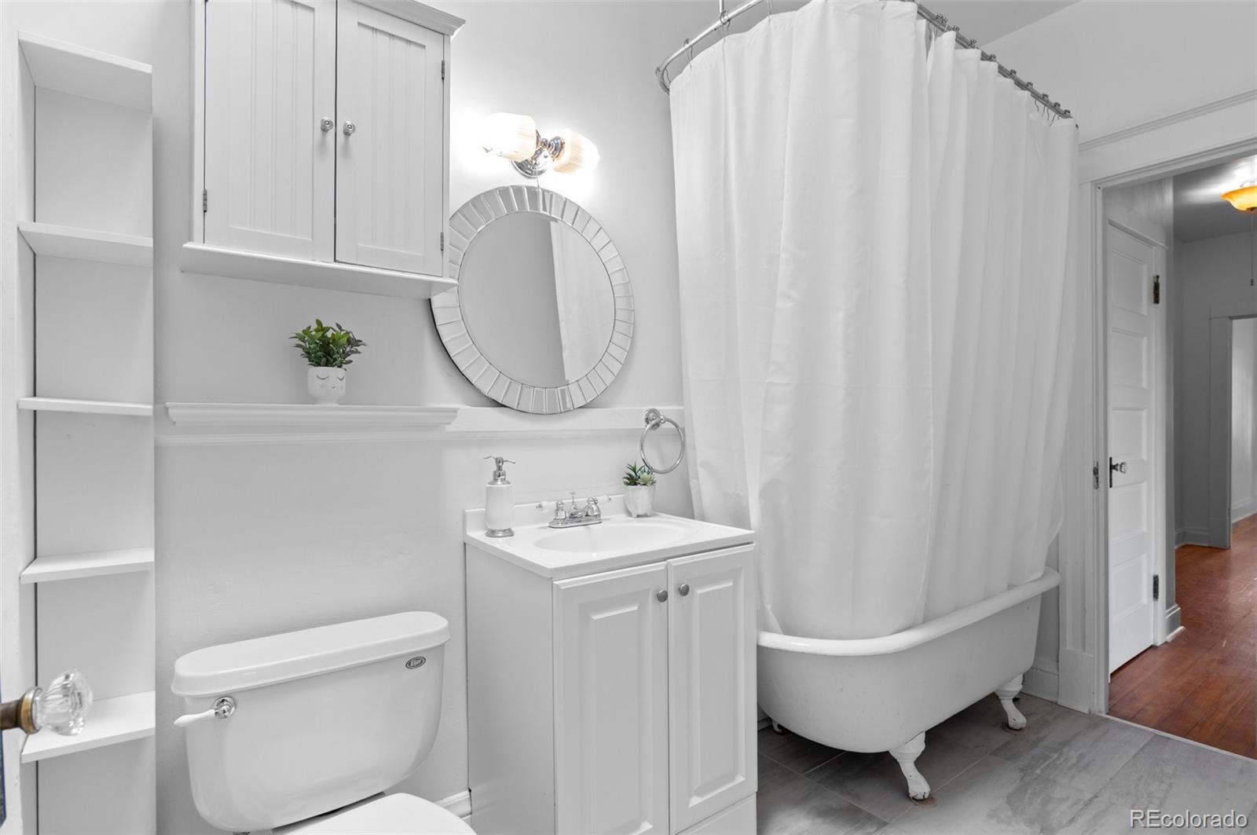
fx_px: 593
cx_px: 628
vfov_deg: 70.3
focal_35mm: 17
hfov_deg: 93.3
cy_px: 418
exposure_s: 1/6
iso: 400
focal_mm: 17
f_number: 8
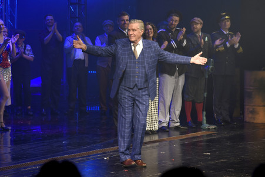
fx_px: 883
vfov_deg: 11.4
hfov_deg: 17.1
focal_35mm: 120
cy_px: 88
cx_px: 132
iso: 1250
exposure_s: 1/60
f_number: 6.3
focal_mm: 120
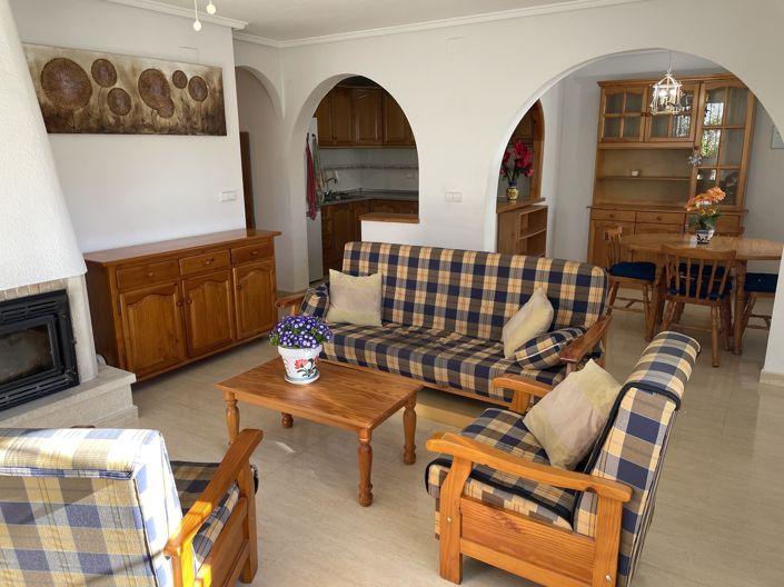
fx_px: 589
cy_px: 294
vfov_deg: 53.0
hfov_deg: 67.3
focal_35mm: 26
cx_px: 392
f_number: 1.6
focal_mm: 4.2
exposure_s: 1/121
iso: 64
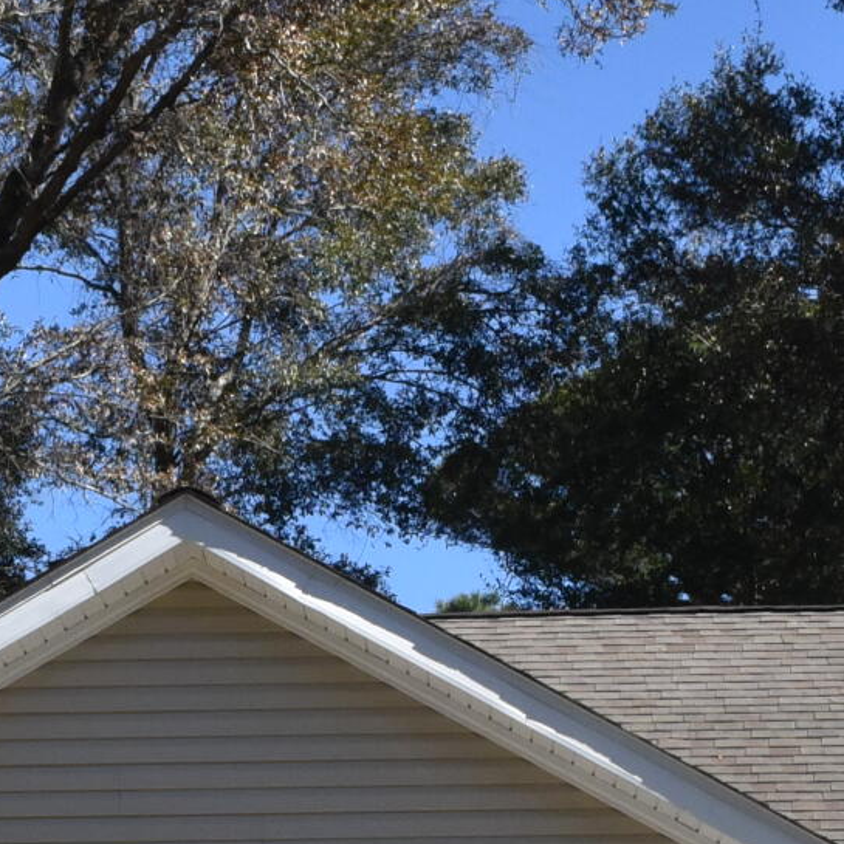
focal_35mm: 131
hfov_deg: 13.3
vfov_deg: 12.9
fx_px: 3614
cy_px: 1112
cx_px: 256
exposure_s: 1/1250
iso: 2000
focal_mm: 28
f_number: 16
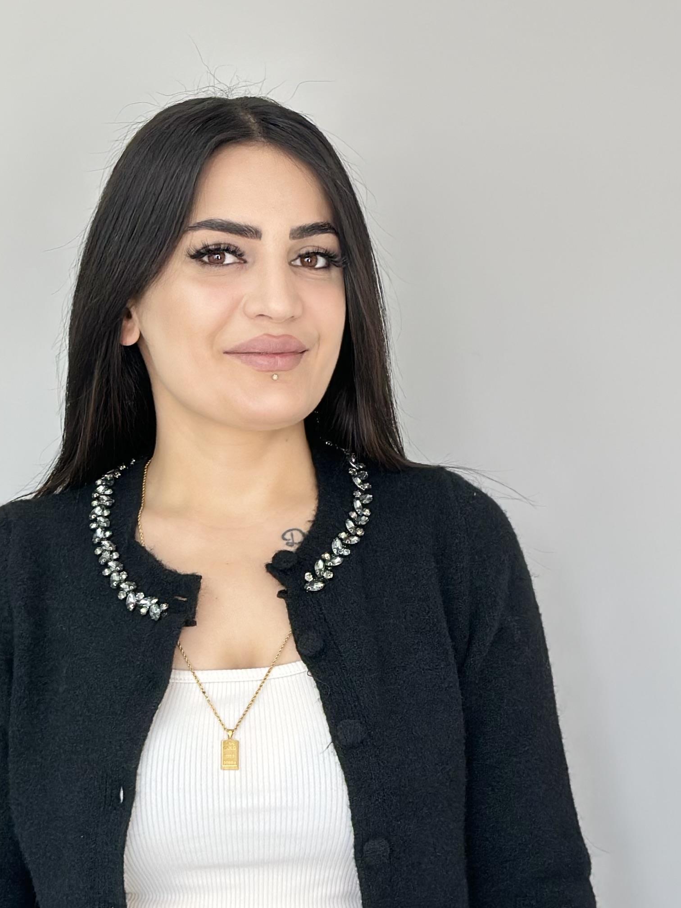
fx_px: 2518
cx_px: 360
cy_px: 648
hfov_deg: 15.4
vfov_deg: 20.3
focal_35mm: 96
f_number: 1.78
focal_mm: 6.86
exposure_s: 1/119
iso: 80
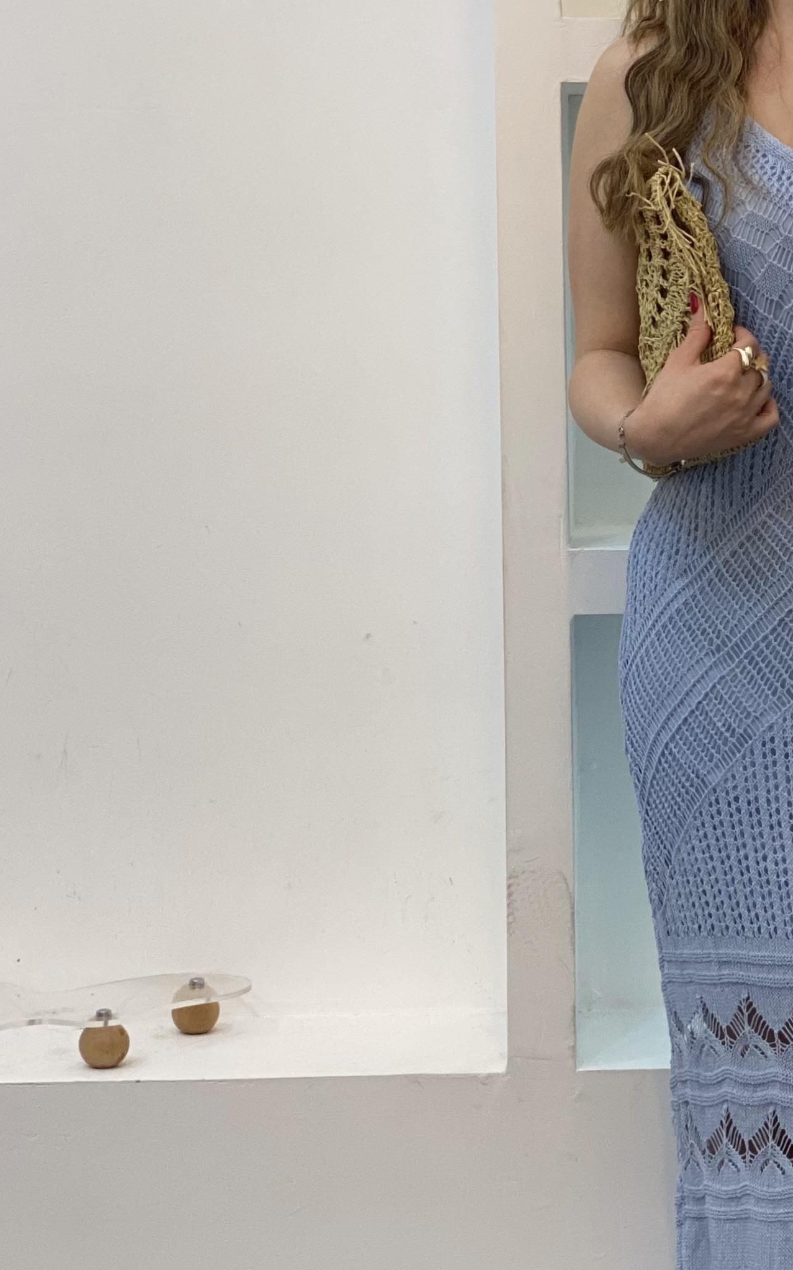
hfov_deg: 12.2
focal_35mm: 106
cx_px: 849
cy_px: 697
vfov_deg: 19.6
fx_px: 3666
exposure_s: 1/100
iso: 80
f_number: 2
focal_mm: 6
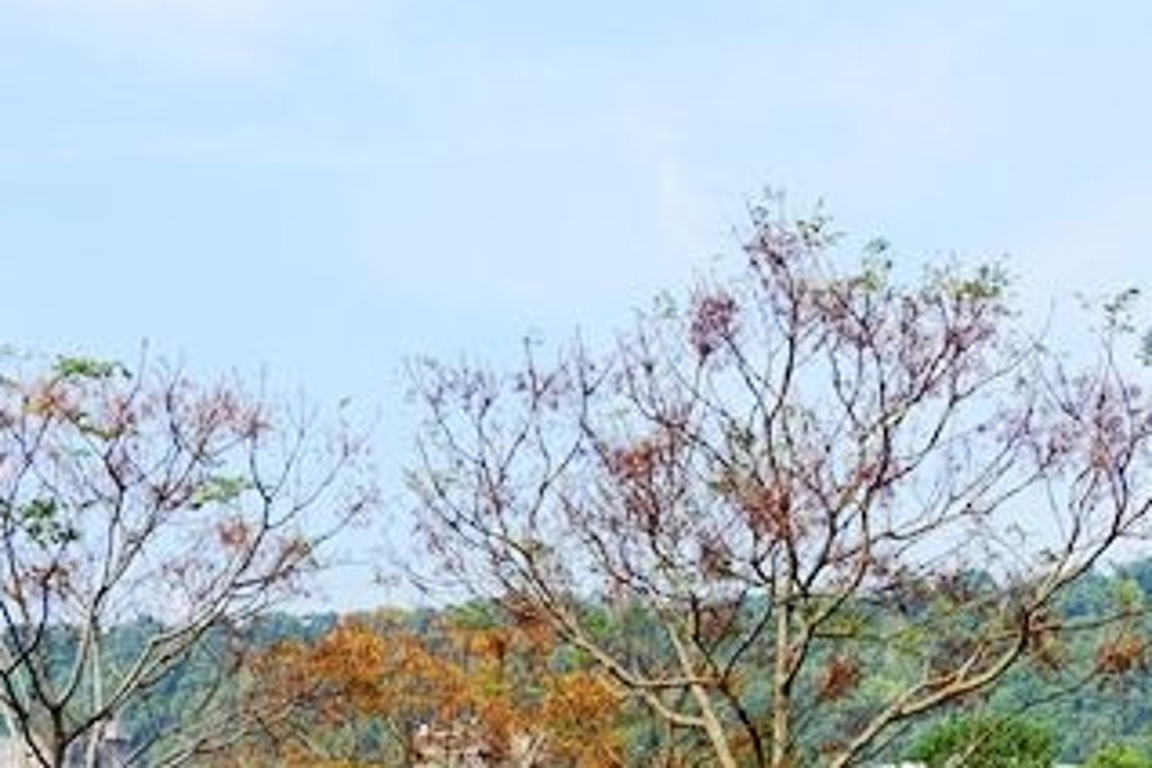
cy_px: 658
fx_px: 1568
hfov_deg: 40.3
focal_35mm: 49
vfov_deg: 26.8
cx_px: 619
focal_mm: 8.8
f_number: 4
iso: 125
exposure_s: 1/500
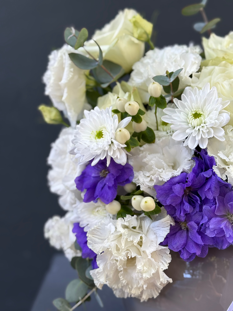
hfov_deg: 30.3
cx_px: 116
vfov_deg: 39.7
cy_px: 156
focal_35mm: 48
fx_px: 431
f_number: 1.78
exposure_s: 1/130
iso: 50
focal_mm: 6.76
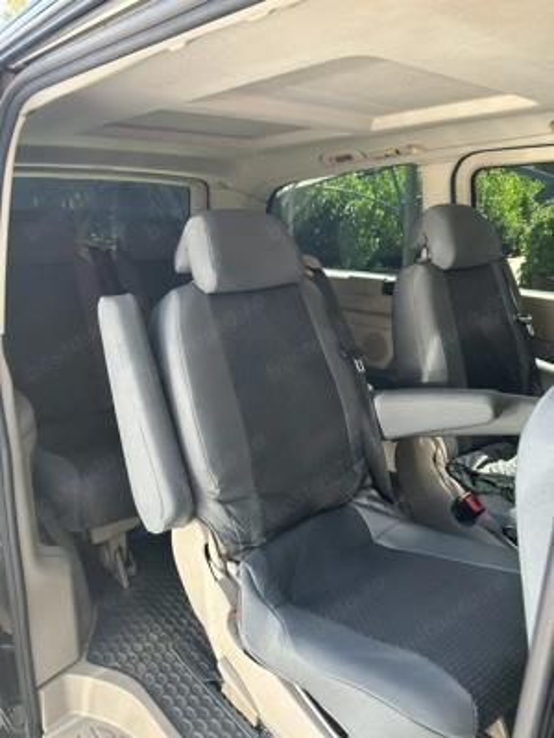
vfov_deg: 67.3
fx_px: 555
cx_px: 277
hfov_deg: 53.1
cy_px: 369
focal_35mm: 26
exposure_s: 1/146
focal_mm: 5.7
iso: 32
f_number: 1.5
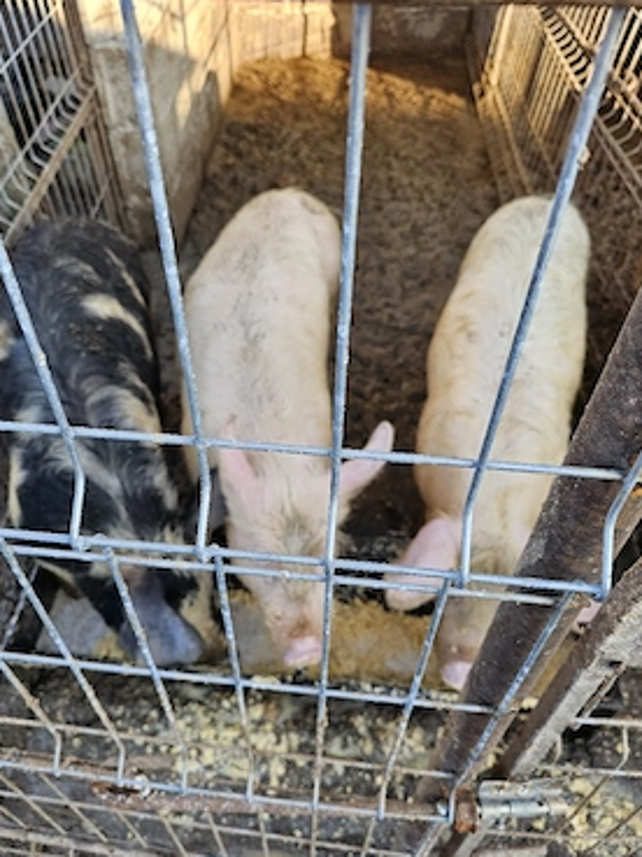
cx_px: 305
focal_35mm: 25
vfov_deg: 69.3
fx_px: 618
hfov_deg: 54.9
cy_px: 449
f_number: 1.7
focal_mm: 6.3
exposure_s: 1/182
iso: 80
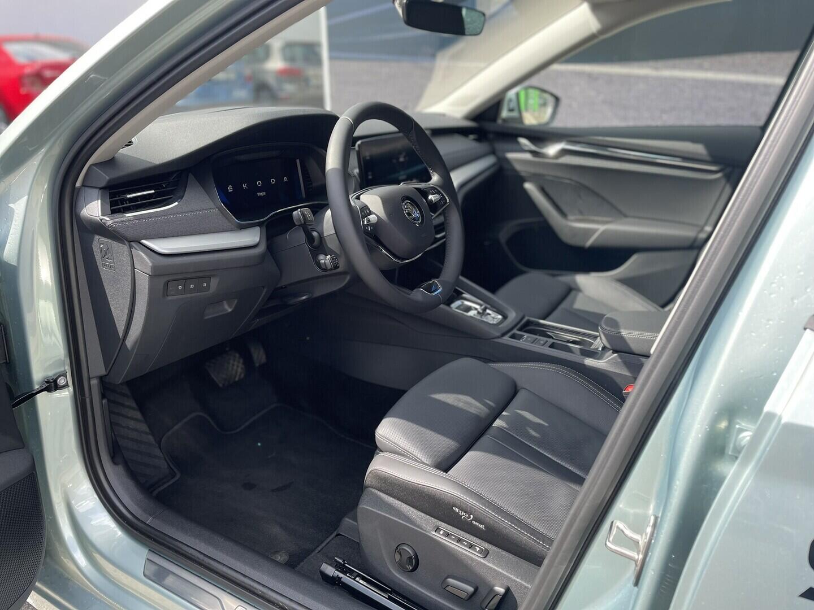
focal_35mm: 26
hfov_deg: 67.3
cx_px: 407
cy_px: 305
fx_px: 611
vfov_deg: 53.1
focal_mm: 4.2
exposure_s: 1/520
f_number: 1.6
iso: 50
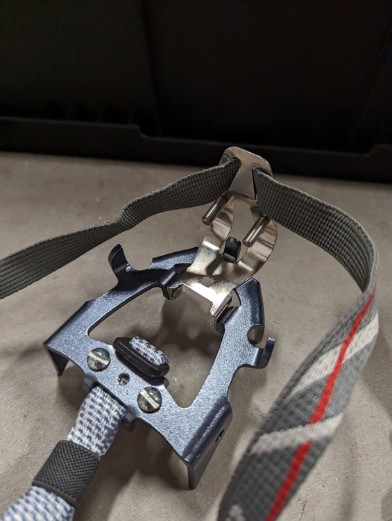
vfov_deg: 71.5
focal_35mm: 24
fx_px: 361
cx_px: 196
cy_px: 260
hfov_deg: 57.0
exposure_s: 1/60
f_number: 1.85
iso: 124
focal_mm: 6.81
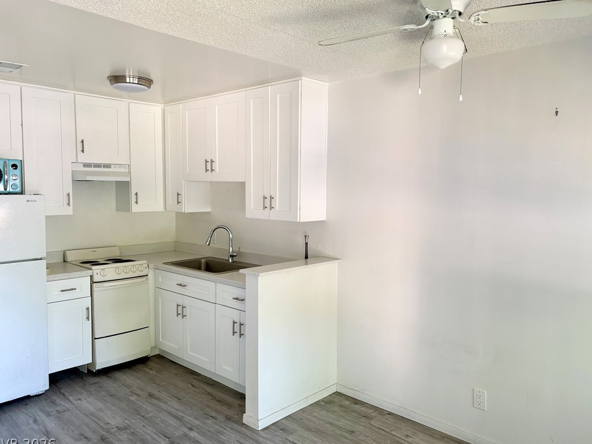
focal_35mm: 27
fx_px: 462
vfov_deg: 51.4
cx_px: 298
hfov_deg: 65.3
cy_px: 223
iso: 125
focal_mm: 5.96
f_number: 1.6
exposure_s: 1/60
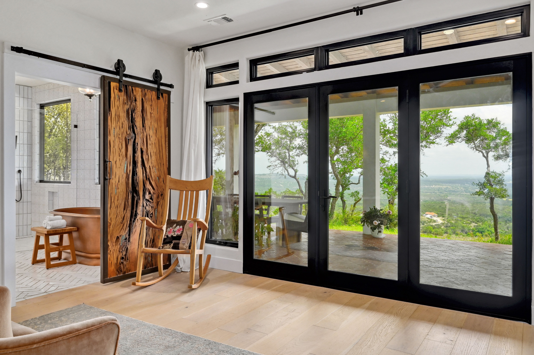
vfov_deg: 52.1
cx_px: 267
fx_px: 363
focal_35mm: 24
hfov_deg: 72.7
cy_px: 178
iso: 1000
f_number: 9
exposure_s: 1/15
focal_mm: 24.5
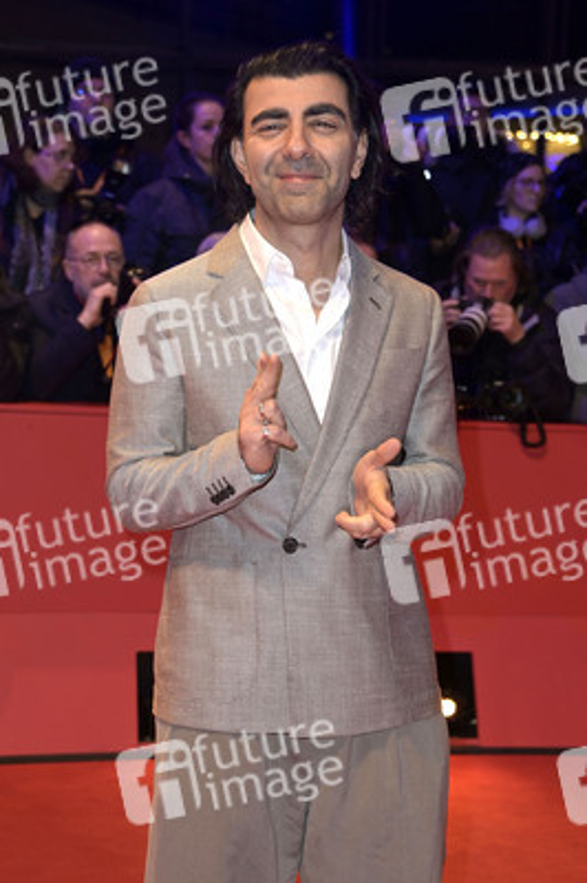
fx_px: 1911
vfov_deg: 26.0
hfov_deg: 17.5
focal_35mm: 78
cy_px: 442
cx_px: 294
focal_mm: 78
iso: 1250
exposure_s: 1/160
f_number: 5.6
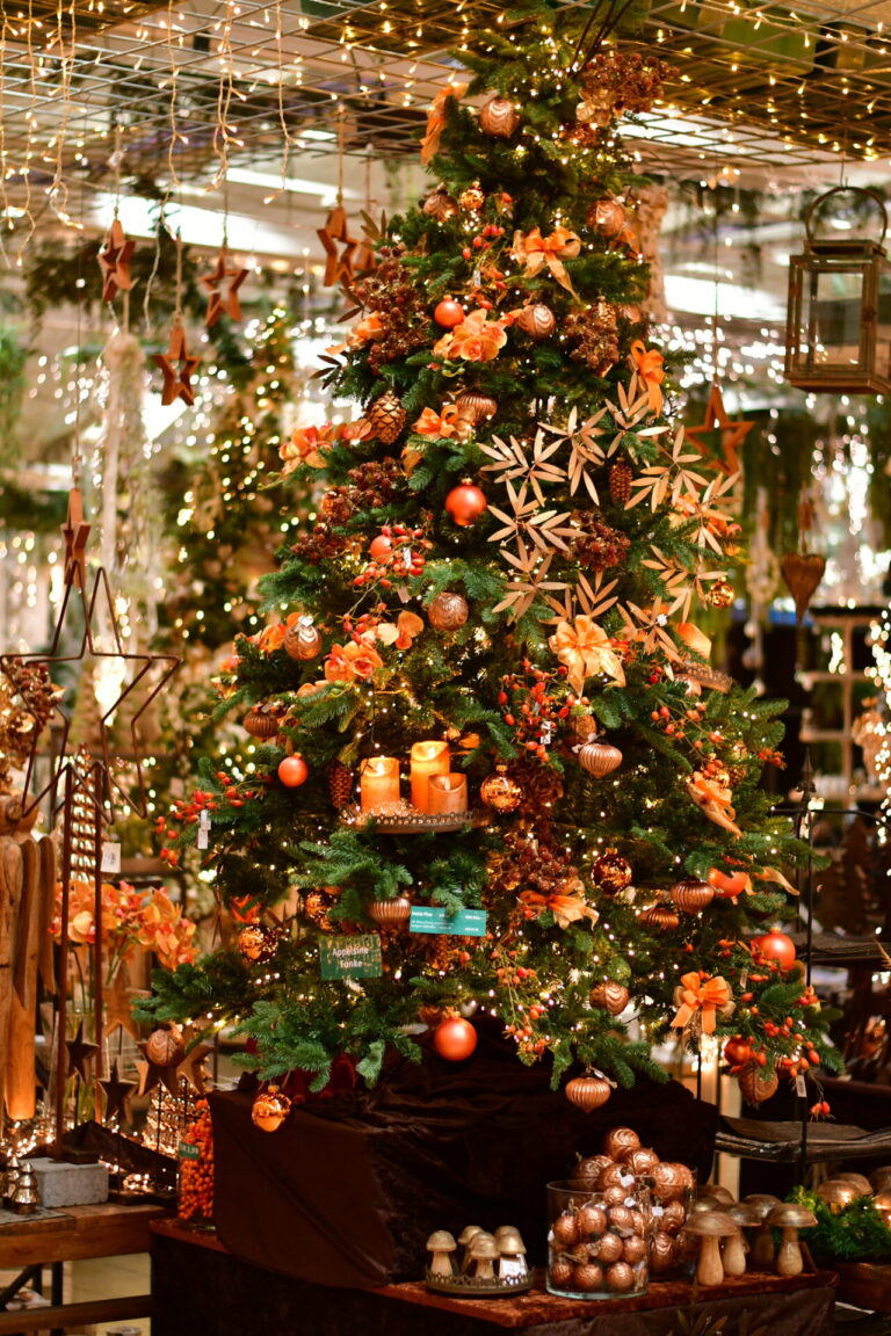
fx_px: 2784
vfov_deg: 27.0
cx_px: 446
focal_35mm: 75
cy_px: 668
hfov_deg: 18.2
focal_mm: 50
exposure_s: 1/100
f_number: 1.8
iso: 1000
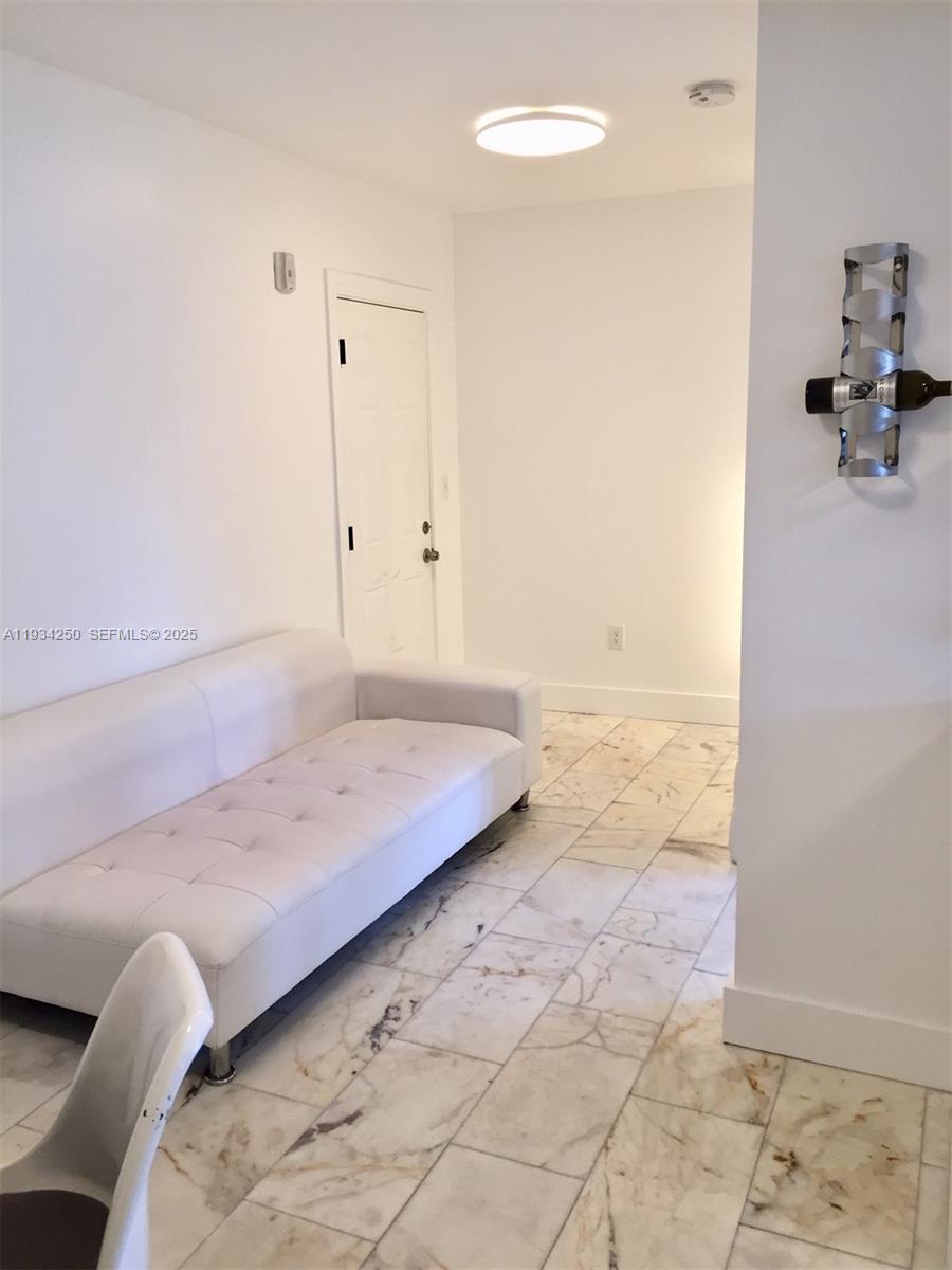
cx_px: 476
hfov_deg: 48.2
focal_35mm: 29
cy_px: 635
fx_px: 1063
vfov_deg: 61.7
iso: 32
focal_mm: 4.15
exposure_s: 1/40
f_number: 2.2
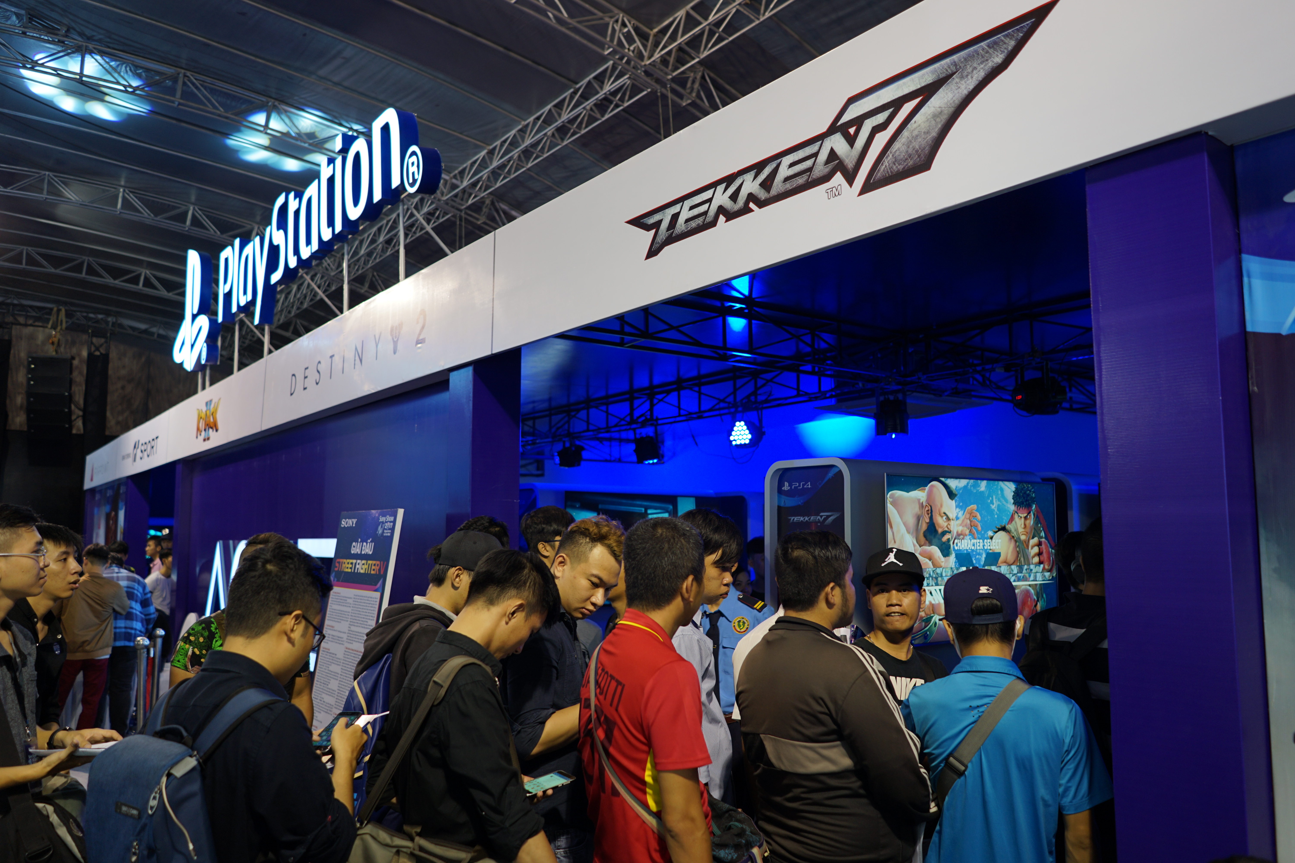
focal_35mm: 28
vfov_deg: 46.4
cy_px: 432
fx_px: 1007
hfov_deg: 65.5
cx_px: 648
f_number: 2.8
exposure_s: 1/60
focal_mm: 28
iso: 125
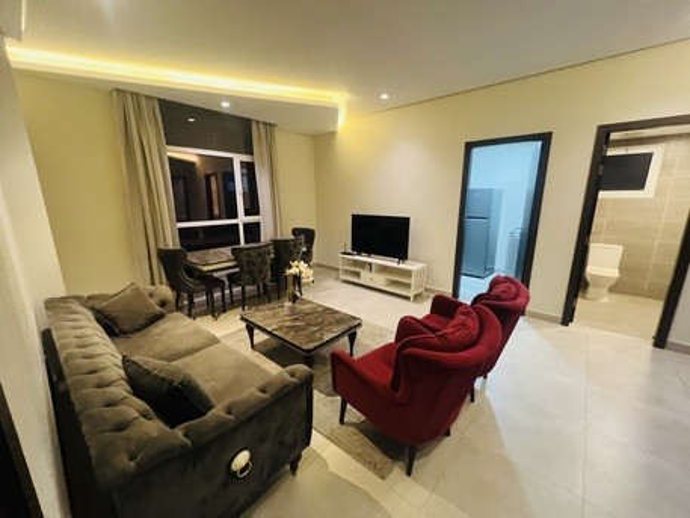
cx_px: 345
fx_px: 259
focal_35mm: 13
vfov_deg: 89.9
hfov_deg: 106.2
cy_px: 259
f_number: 1.8
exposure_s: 1/50
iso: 640
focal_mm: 1.57
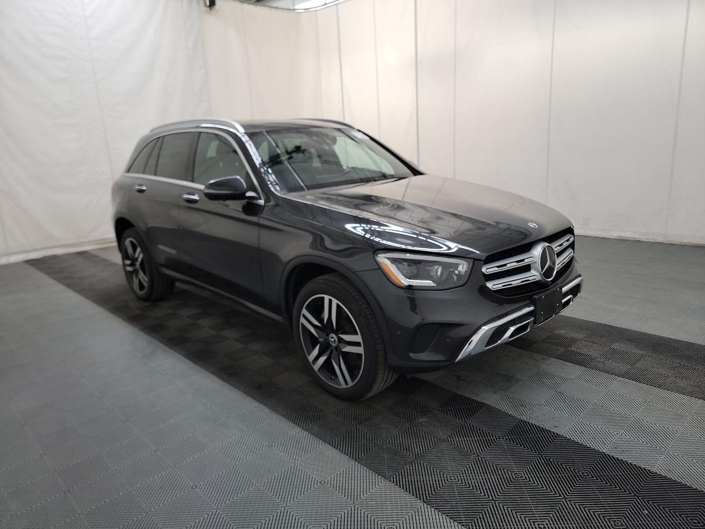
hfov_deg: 71.6
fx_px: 489
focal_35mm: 24
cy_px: 264
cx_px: 352
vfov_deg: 56.8
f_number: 1.8
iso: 136
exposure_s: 1/59
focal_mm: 6.7
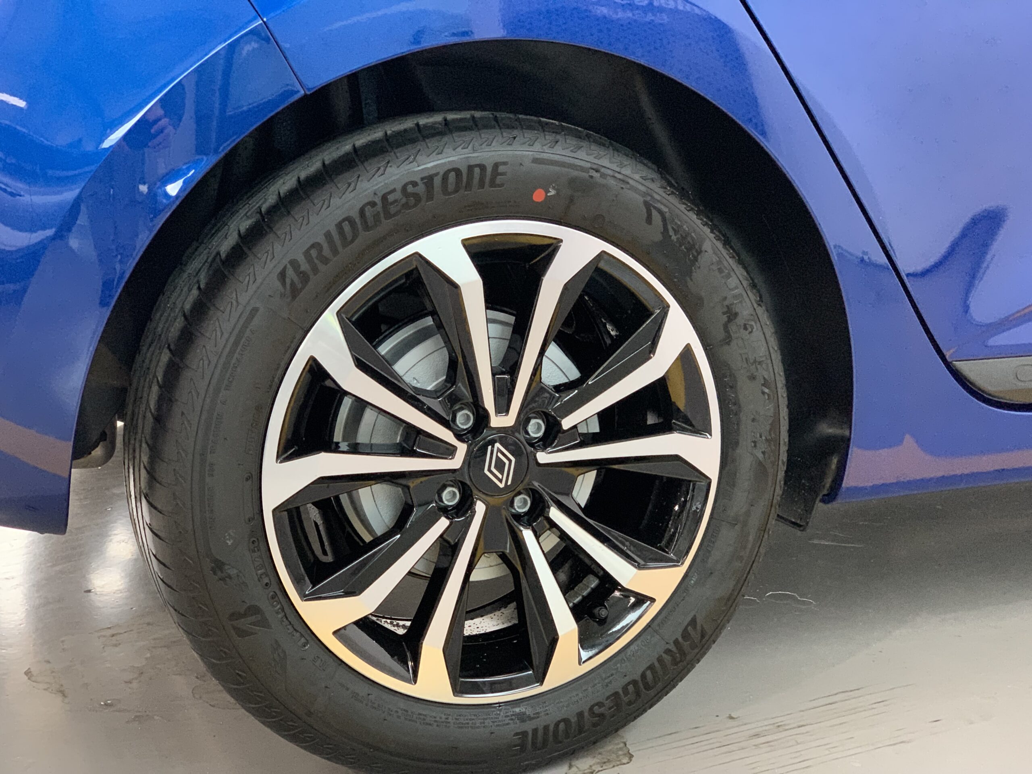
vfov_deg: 28.0
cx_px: 516
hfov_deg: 36.8
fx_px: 1550
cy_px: 387
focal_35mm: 52
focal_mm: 6
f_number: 2.4
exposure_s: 1/52
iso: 500
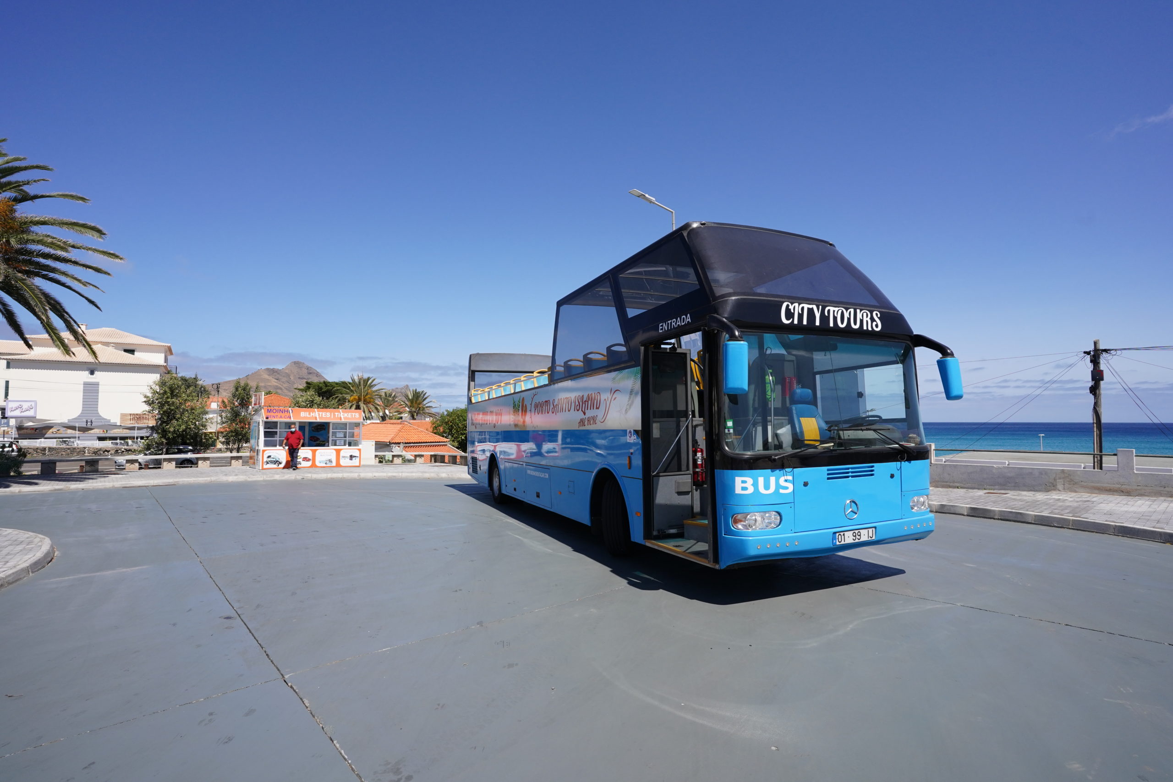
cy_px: 391
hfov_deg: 93.3
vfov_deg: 70.4
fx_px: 554
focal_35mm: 17
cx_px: 586
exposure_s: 1/2000
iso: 800
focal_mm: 17
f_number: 9
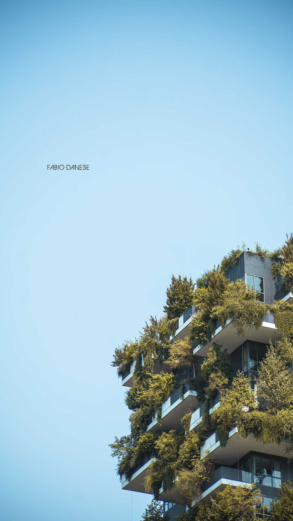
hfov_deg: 7.7
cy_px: 260
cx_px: 141
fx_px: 2182
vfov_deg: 13.6
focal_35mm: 158
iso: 50
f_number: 4.5
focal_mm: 150
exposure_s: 1/400
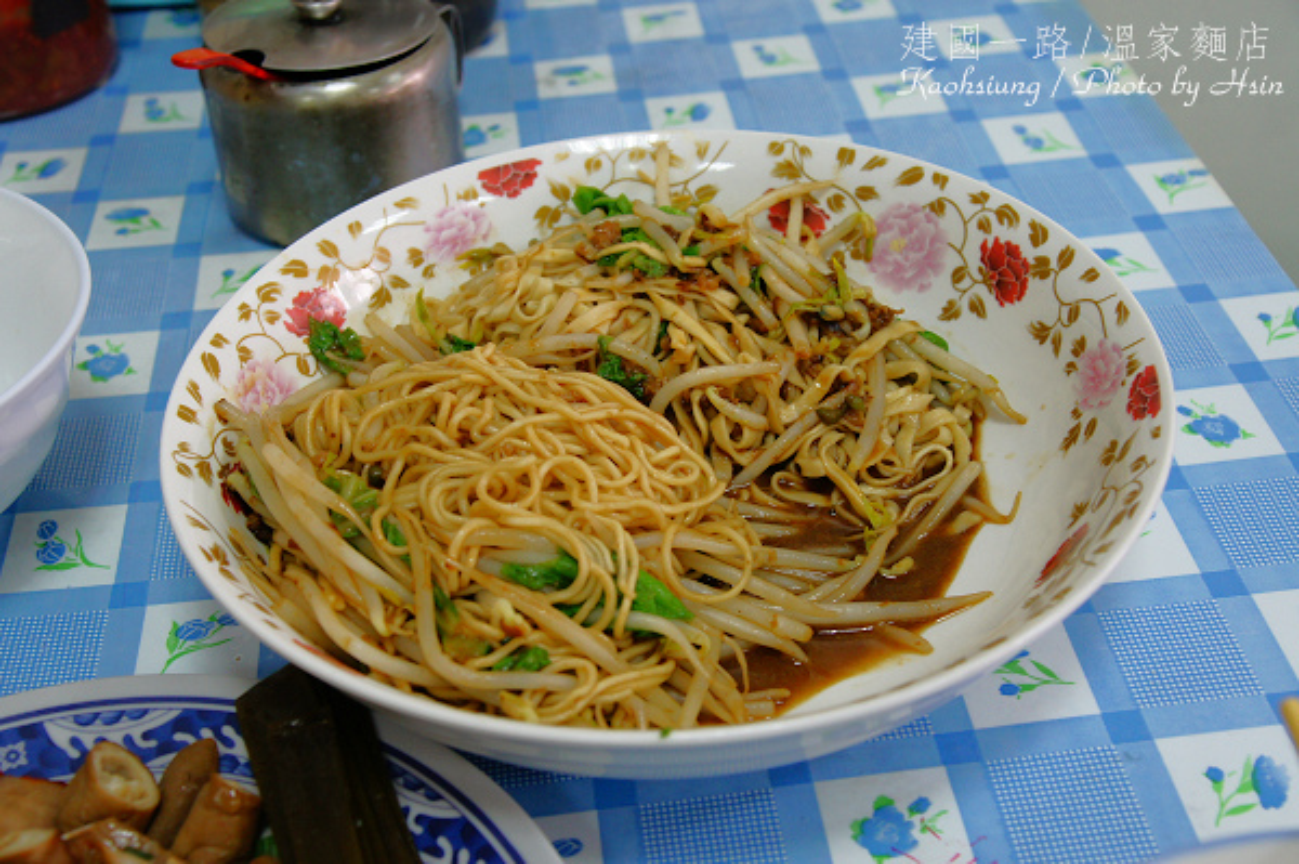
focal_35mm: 45
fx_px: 1622
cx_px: 650
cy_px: 432
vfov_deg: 29.8
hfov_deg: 43.6
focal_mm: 30
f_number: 5.6
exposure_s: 1/15
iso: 400
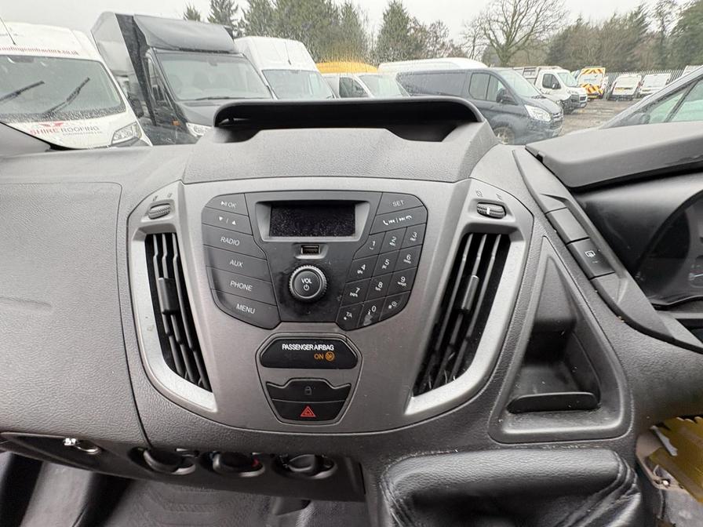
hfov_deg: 102.1
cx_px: 352
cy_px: 264
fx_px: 284
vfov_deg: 85.7
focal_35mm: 14
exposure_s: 1/99
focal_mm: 2.22
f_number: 2.2
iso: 125
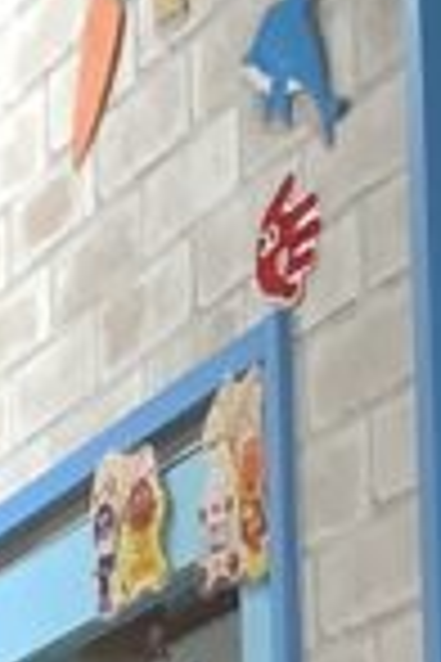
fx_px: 4116
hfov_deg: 5.0
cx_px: -1768
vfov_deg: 8.7
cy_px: 1333
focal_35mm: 224
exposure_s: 1/50
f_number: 2.4
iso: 100
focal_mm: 3.3
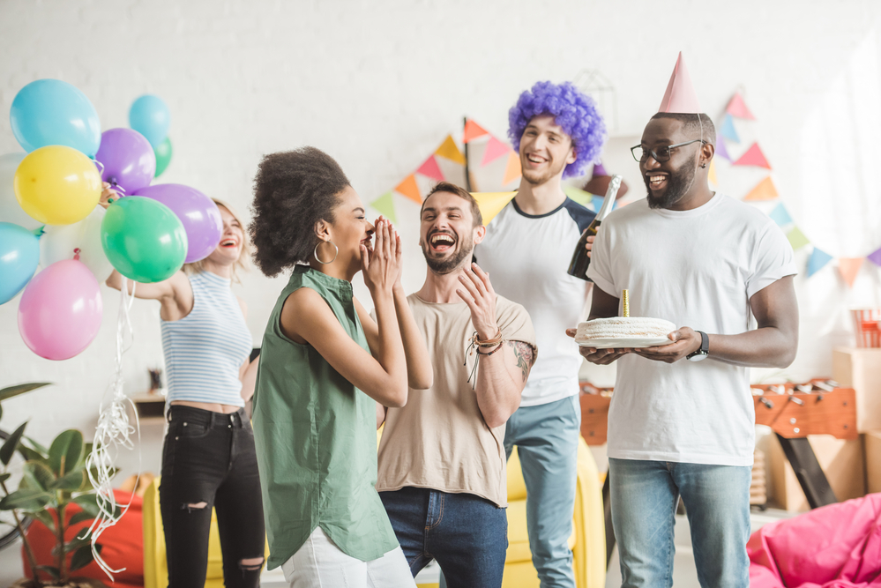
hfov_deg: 22.6
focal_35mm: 90
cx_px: 440
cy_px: 294
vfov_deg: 15.2
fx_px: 2203
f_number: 2.8
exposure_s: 1/500
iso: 800
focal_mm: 90
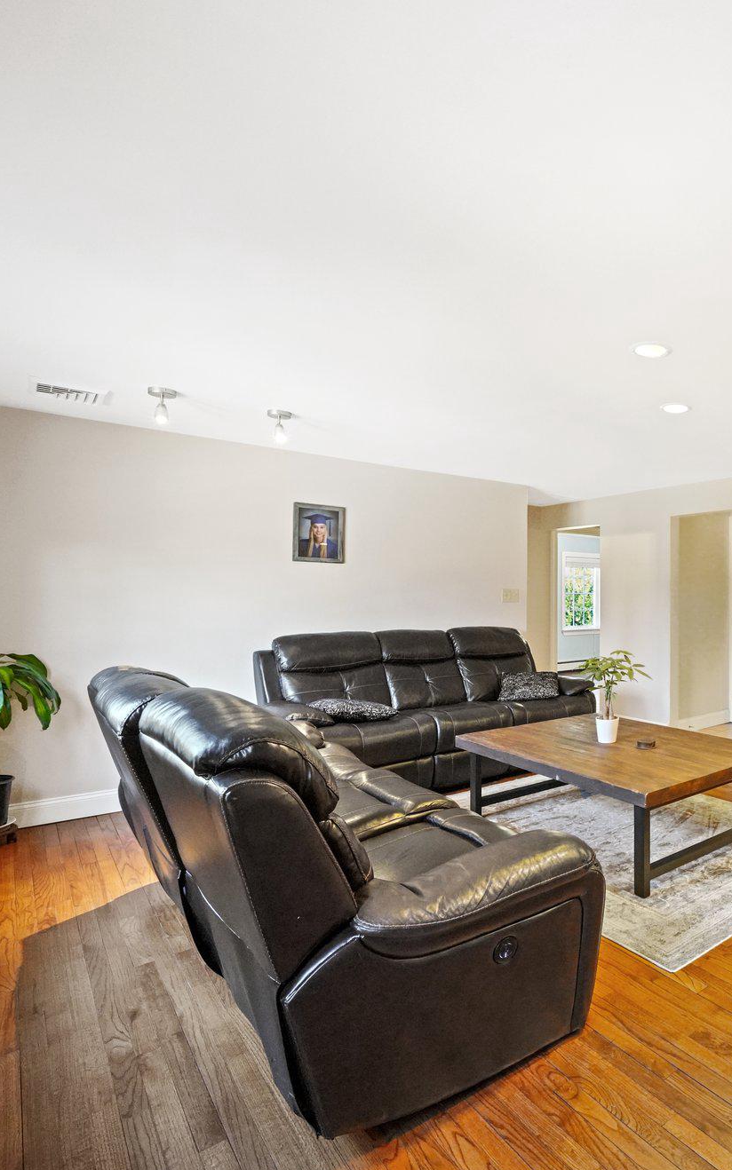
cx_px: 652
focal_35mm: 19
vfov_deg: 88.0
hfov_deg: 54.6
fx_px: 606
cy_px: 578
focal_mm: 12
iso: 12800
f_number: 8
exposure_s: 1/20
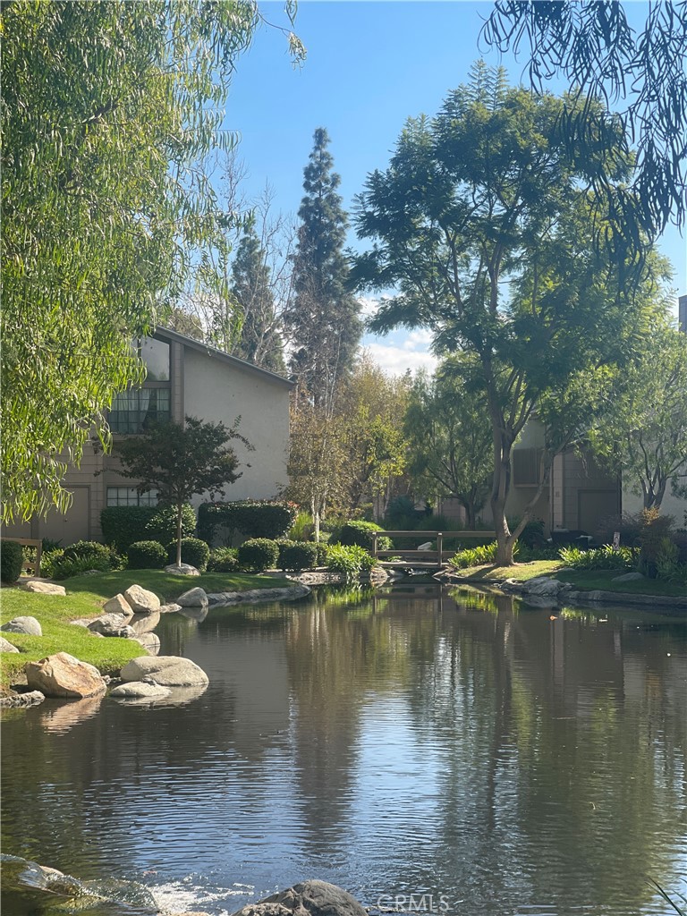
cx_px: 344
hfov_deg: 22.9
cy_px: 458
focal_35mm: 64
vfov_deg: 30.3
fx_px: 1694
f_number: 2.2
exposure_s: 1/742
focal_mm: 7.5
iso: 32
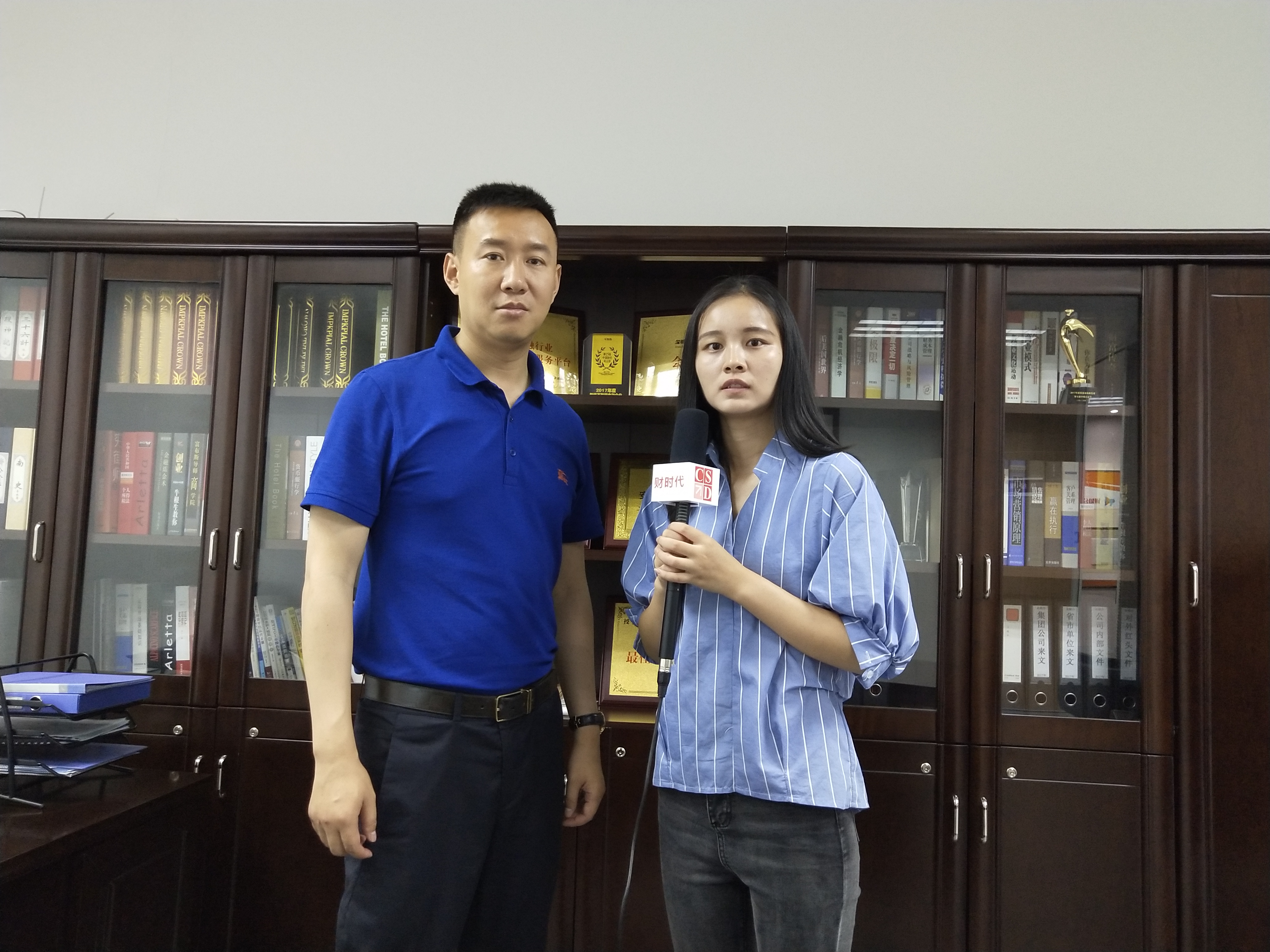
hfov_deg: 60.0
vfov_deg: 46.8
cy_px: 476
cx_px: 635
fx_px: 1101
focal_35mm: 30
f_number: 1.8
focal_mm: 3.95
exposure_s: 1/33.3
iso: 481
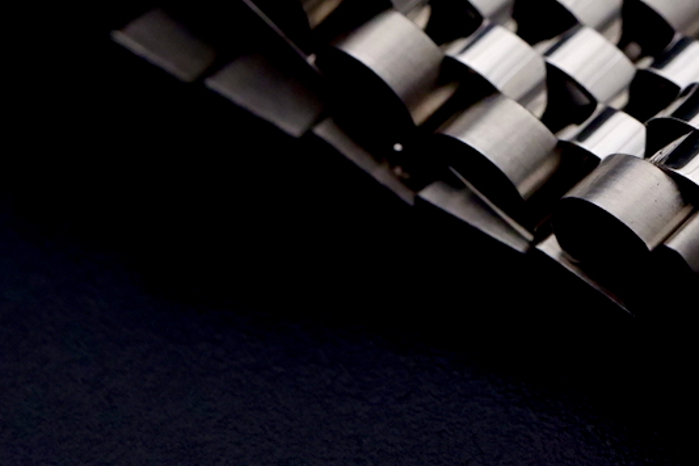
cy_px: 23
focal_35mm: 107
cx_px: 611
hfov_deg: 18.8
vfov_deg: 12.7
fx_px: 2077
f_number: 8
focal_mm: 28.9
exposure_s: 1/4000
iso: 6400
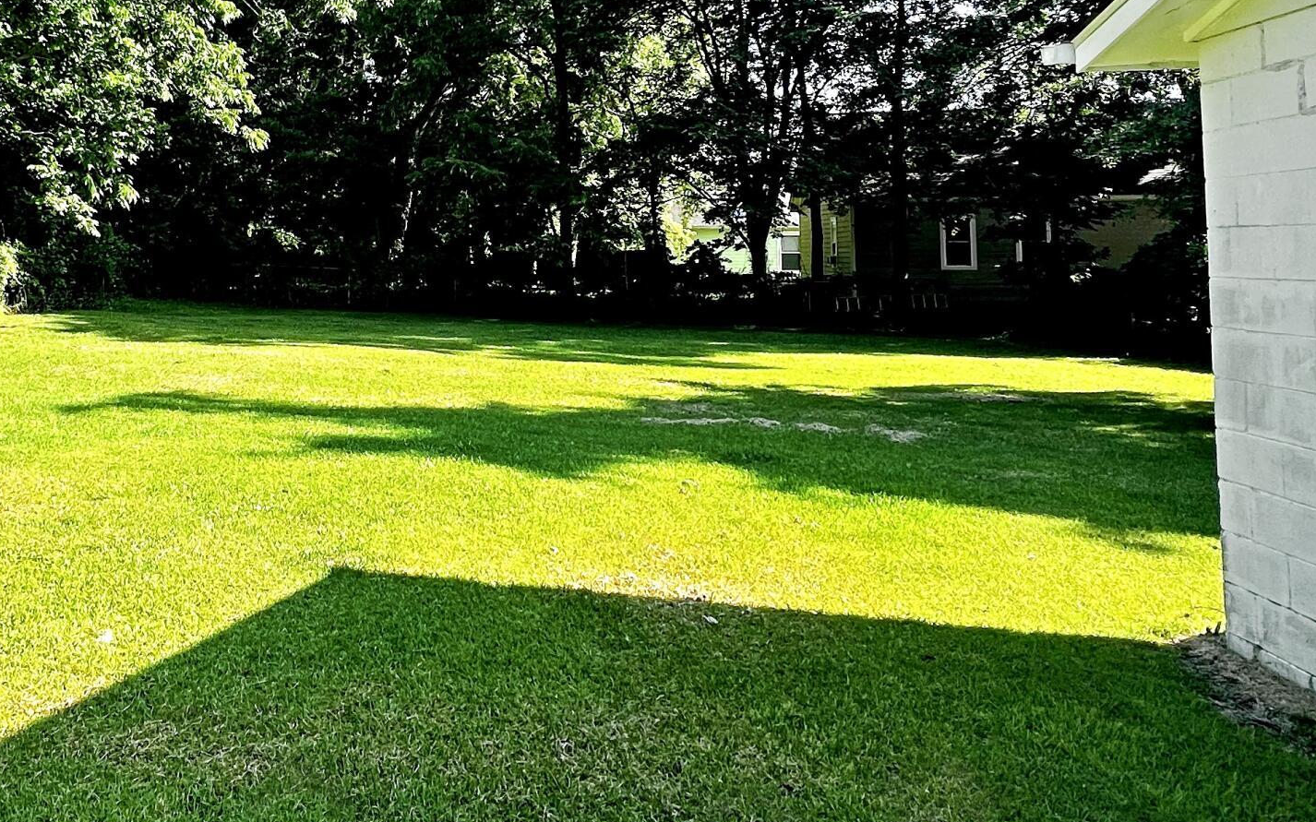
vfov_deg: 41.7
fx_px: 1040
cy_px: 191
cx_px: 268
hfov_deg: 59.7
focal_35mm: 29
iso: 32
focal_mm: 1.57
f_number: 1.8
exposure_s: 1/385
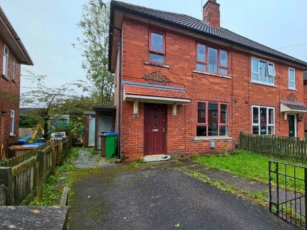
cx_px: 224
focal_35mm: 19
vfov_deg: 68.6
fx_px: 168
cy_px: 124
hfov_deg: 79.3
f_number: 2.2
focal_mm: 2.2
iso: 64
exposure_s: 1/253
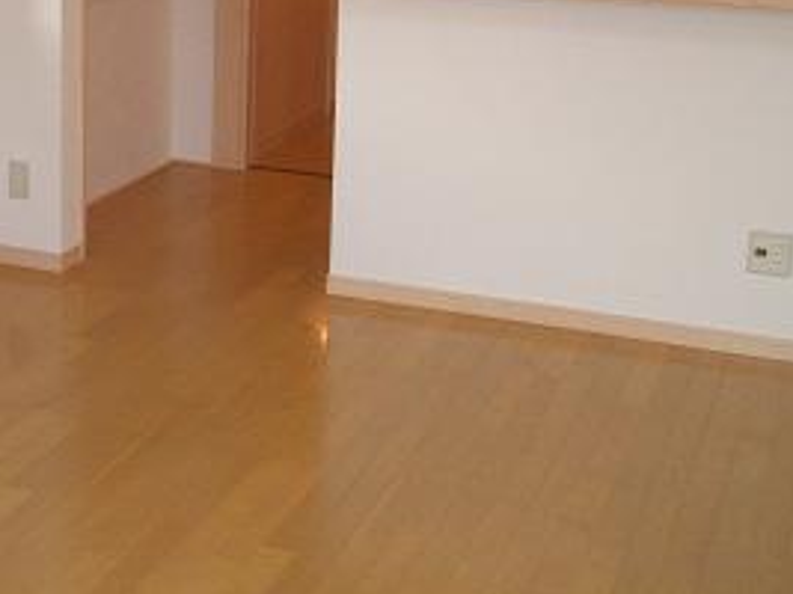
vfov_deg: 20.7
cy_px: 33
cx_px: 45
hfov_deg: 27.0
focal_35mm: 69
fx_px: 1580
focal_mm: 4.8
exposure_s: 1/50
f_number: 4
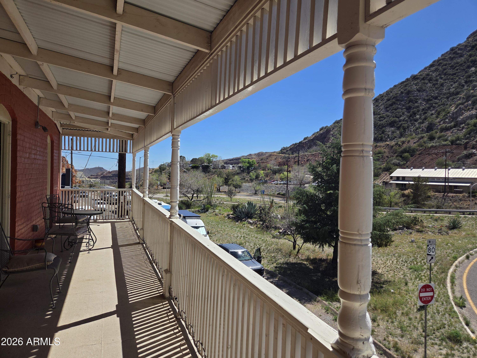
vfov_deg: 58.9
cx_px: 238
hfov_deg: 73.9
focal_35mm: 23
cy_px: 179
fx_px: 317
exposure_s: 1/5129
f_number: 1.8
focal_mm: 5.4
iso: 80
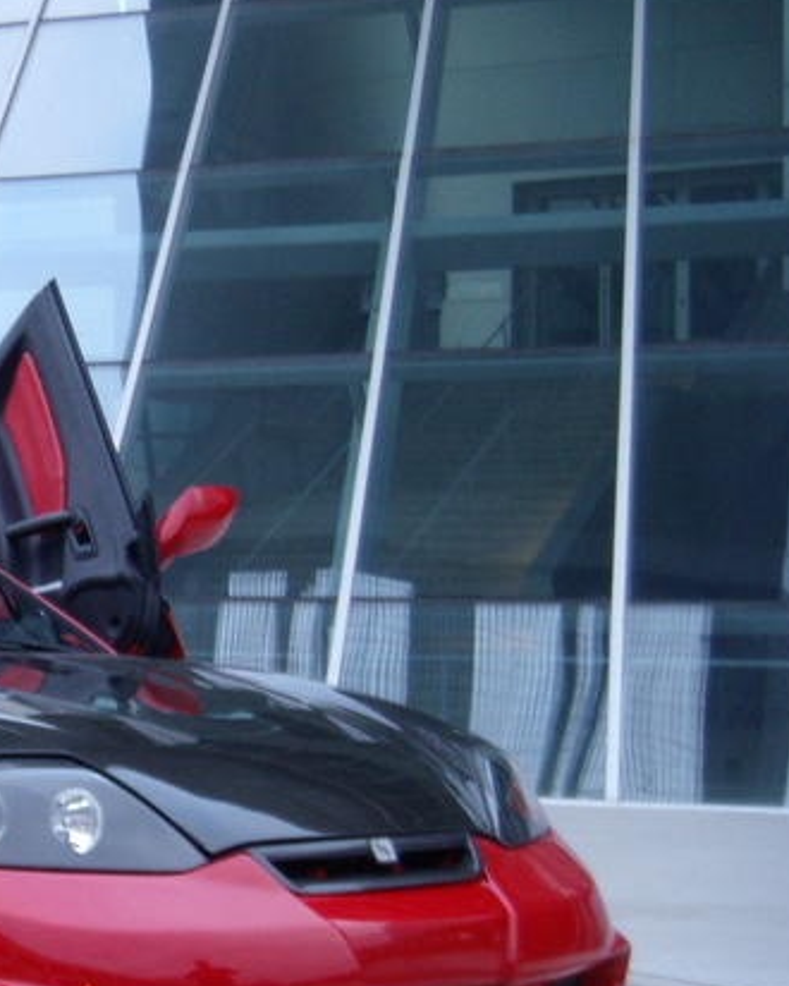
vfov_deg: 21.0
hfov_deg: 16.3
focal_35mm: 91
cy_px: 548
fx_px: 2654
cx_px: -132
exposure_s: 1/25.2
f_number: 3.7
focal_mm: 8
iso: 100
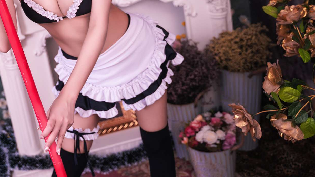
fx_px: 576
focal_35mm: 69
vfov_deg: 17.0
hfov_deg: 29.9
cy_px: -12
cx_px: 65
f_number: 2.8
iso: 400
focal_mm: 36
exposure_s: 1/160
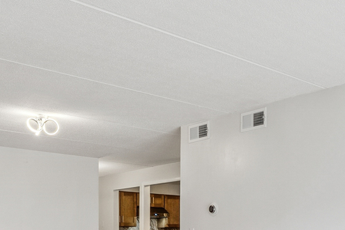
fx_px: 498
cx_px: 224
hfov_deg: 37.9
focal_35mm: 52
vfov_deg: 24.3
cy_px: 254
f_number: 8
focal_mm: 16
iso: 400
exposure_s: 1/60
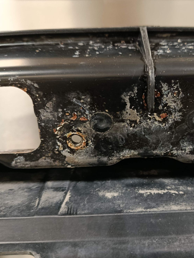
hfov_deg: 42.2
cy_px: 126
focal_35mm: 33
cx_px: 134
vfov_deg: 55.3
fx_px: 247
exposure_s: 1/25
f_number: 1.7
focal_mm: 5.24
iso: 2293
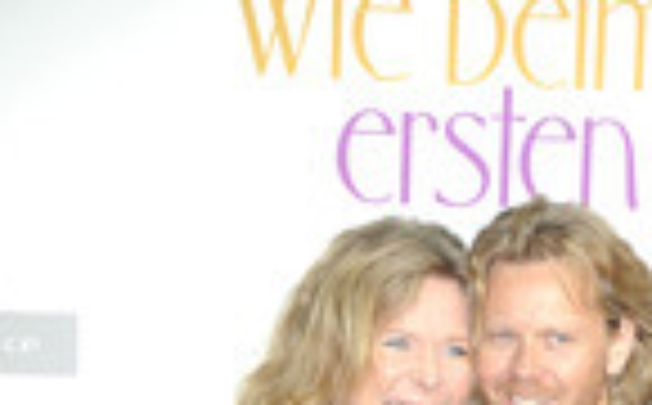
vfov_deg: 3.9
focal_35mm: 327
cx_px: 472
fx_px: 5799
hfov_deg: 6.4
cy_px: 882
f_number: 5.6
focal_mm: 116
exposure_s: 1/125
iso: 800
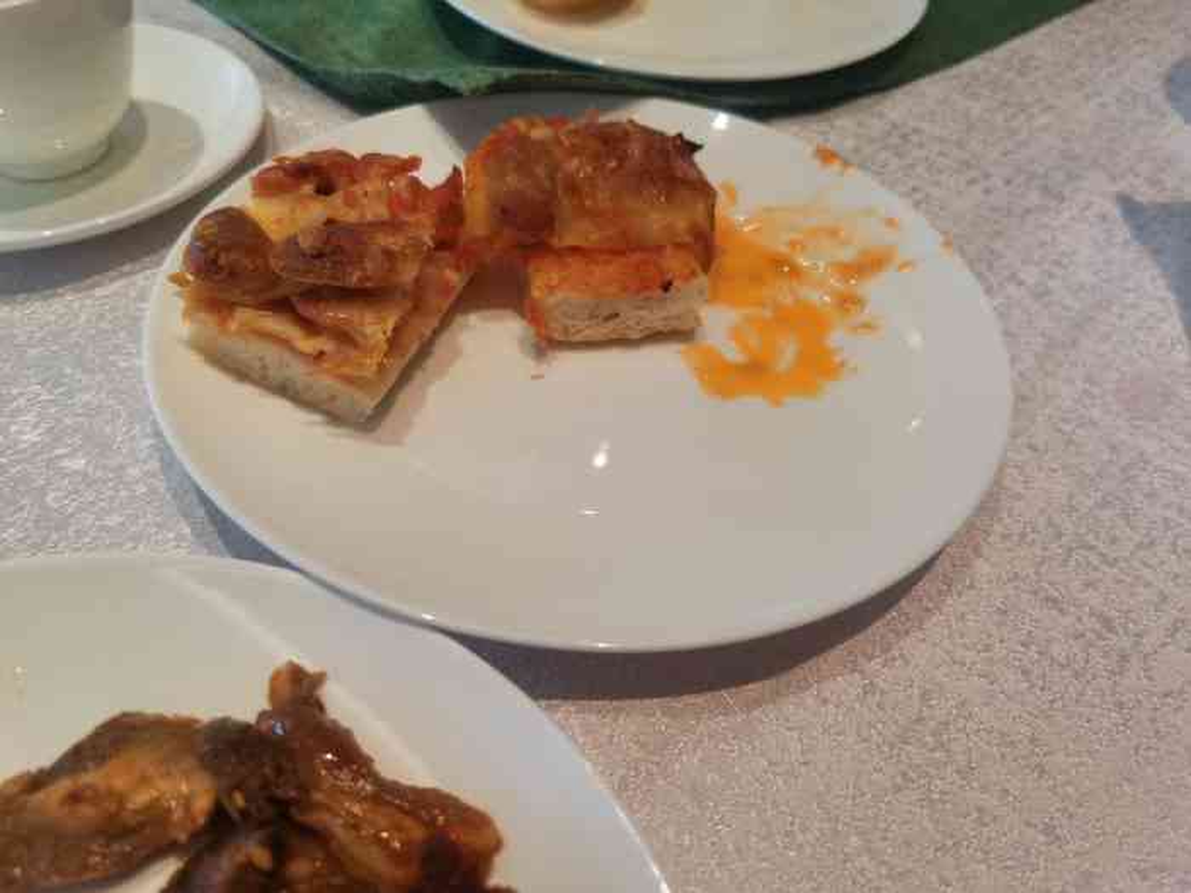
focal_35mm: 27
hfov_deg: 65.3
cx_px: 596
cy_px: 446
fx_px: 929
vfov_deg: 51.4
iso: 160
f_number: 1.6
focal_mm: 5.56
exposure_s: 1/100
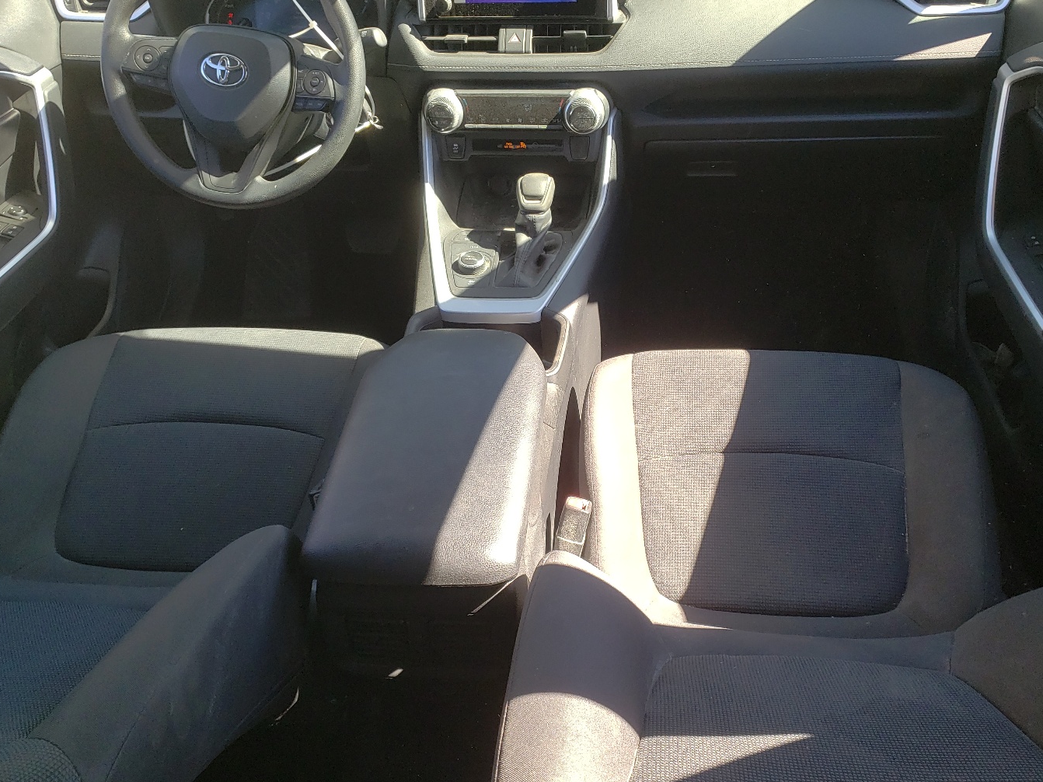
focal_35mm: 31
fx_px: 934
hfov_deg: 58.3
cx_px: 553
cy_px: 379
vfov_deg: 45.4
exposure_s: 1/357
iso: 50
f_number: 1.5
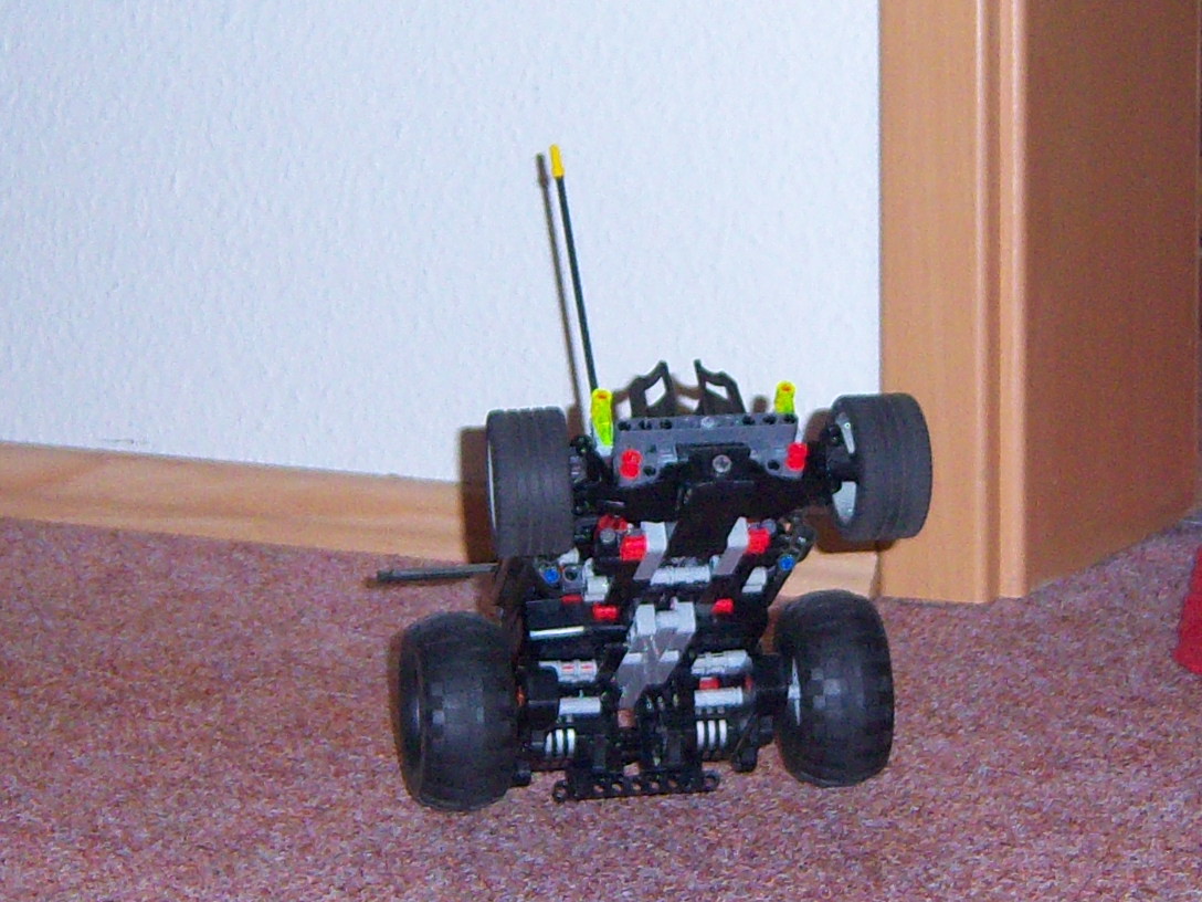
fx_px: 1250
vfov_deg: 39.7
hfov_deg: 51.4
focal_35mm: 36
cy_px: 451
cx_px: 601
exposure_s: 1/60
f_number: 2.8
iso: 160
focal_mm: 7.5
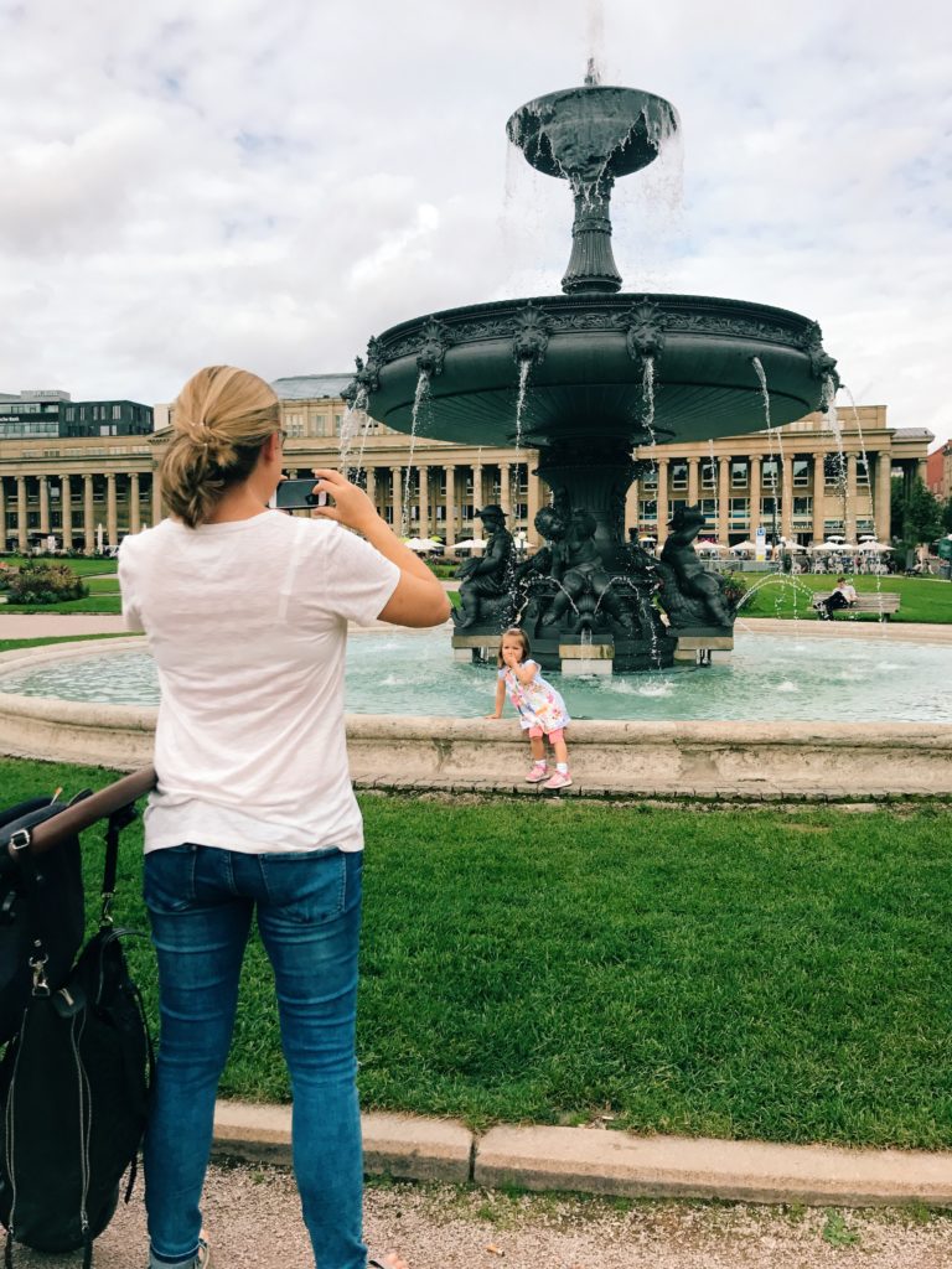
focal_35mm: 28
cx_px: 476
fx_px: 1027
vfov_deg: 63.4
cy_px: 634
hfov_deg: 49.7
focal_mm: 3.99
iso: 20
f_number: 1.8
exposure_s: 1/1996
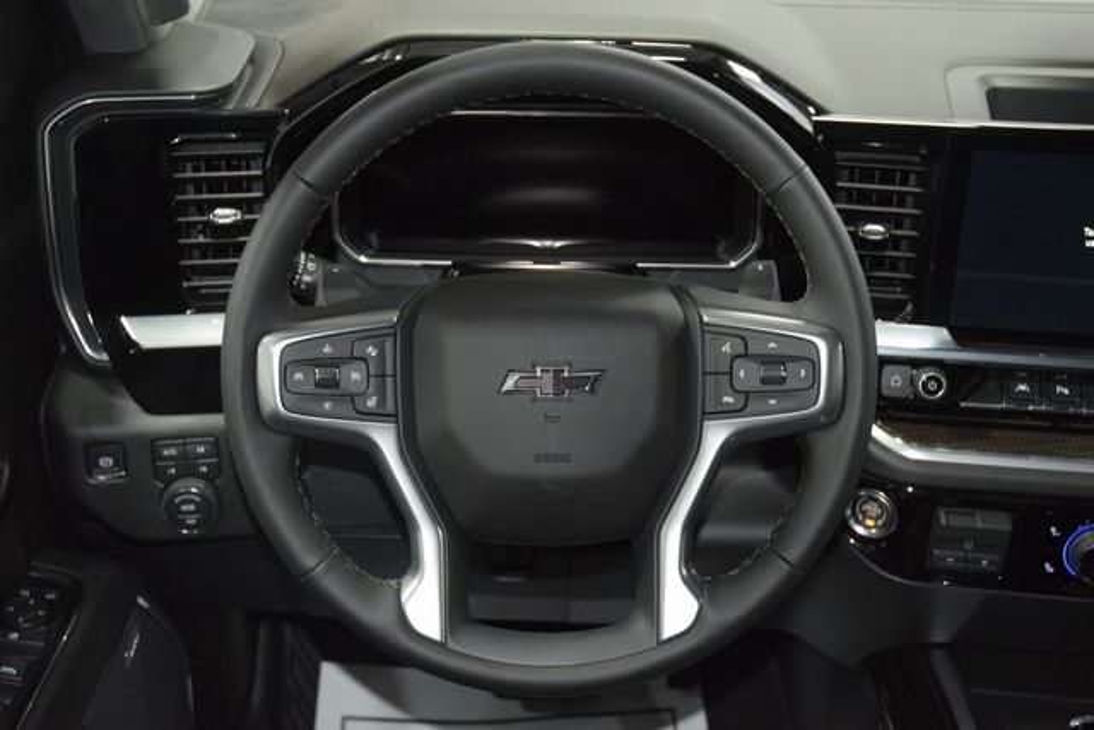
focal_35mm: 46
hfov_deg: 42.3
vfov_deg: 29.0
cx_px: 547
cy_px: 365
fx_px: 1413
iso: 2200
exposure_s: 1/40
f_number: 4
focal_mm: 31
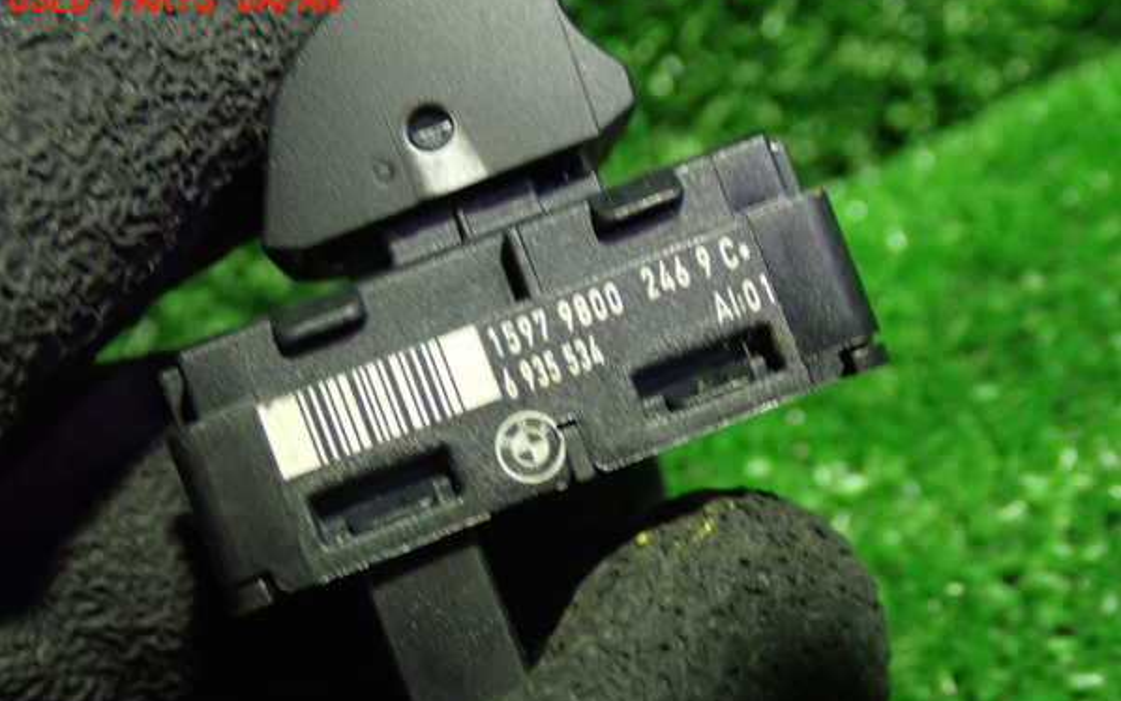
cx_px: 560
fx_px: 1528
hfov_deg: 40.3
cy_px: 397
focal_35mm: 50
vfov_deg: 25.8
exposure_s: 1/30
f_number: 3.1
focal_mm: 8.4
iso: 800
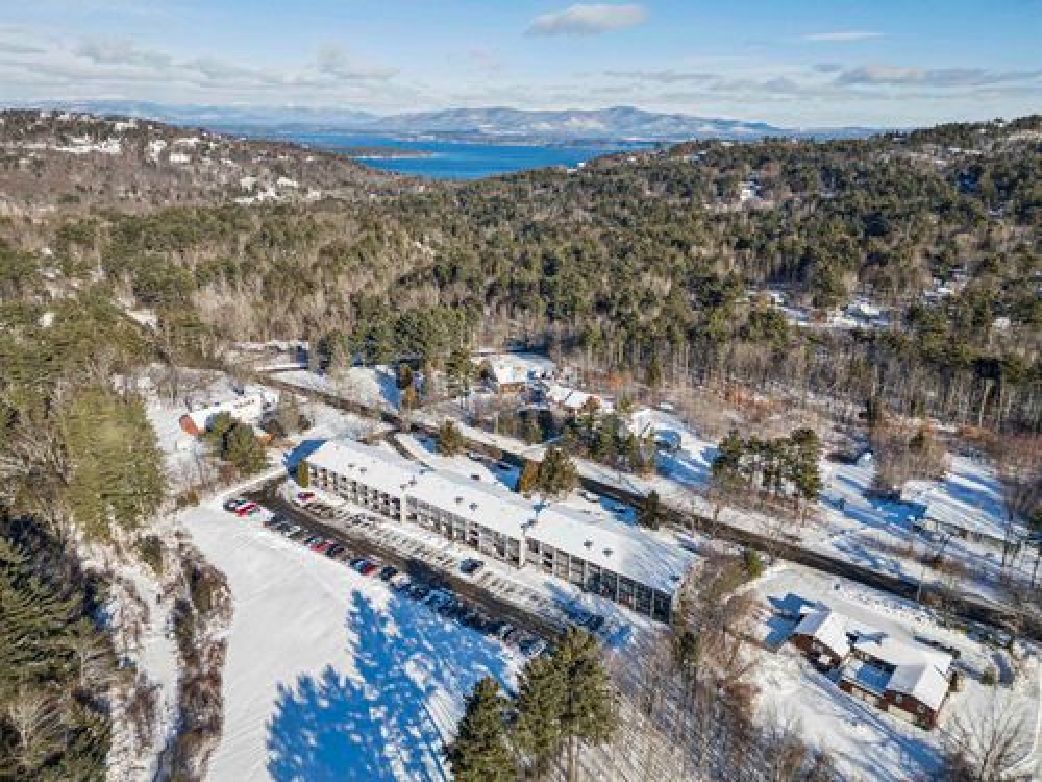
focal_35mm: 24
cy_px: 391
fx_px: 722
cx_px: 521
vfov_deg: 56.8
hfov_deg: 71.6
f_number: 1.7
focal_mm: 6.7
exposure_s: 1/2500
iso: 100
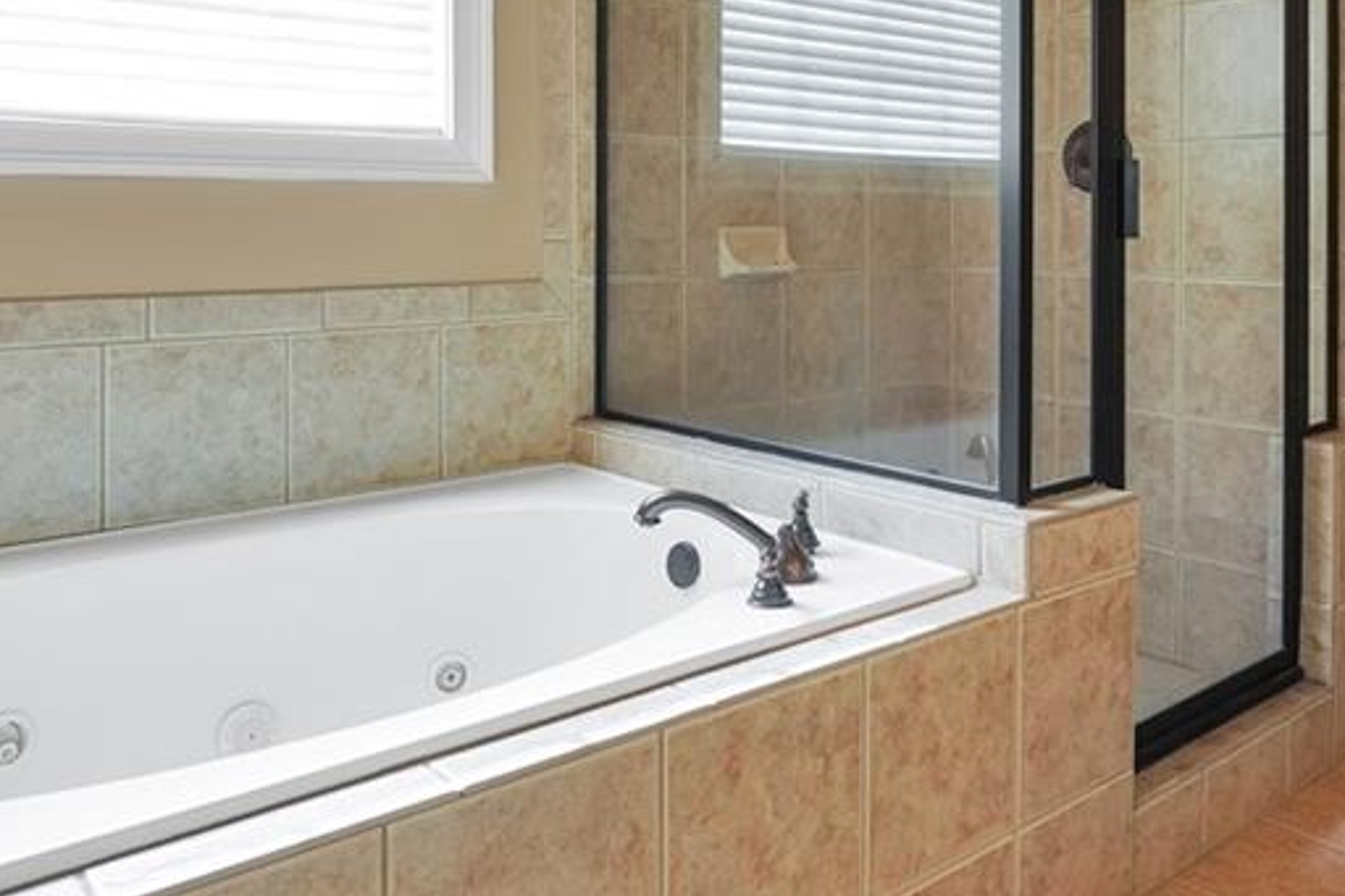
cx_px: 649
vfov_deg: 41.9
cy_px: 194
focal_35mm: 30
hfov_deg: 61.9
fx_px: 1120
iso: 250
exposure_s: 1/60
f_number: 4
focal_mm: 10
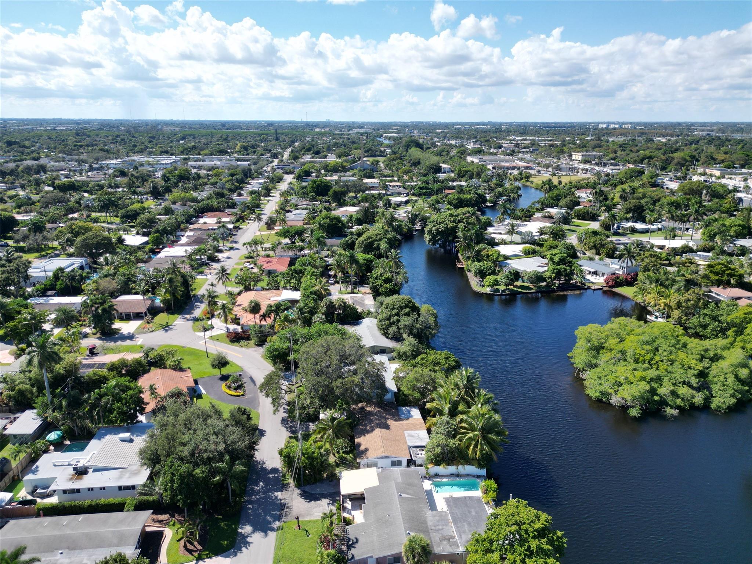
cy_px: 282
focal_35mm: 24
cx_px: 376
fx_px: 521
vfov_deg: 56.8
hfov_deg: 71.6
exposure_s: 1/2500
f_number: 1.7
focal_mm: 6.72
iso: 100
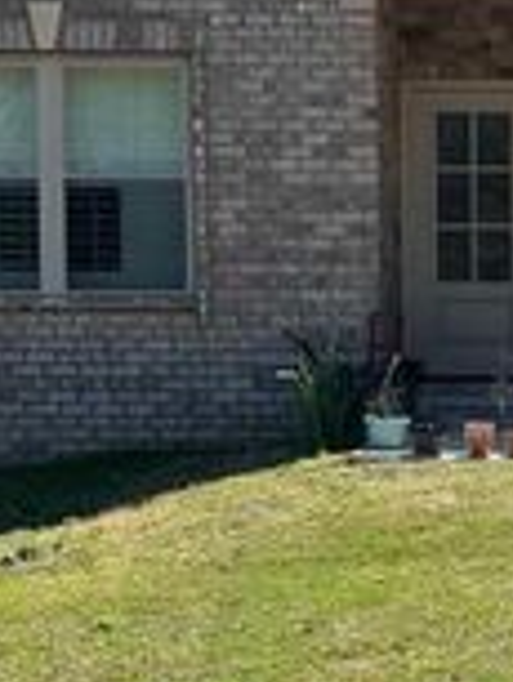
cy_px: 448
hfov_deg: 13.3
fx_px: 2151
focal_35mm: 109
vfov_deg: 18.0
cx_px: 571
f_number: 1.6
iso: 32
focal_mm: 5.1
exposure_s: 1/2924
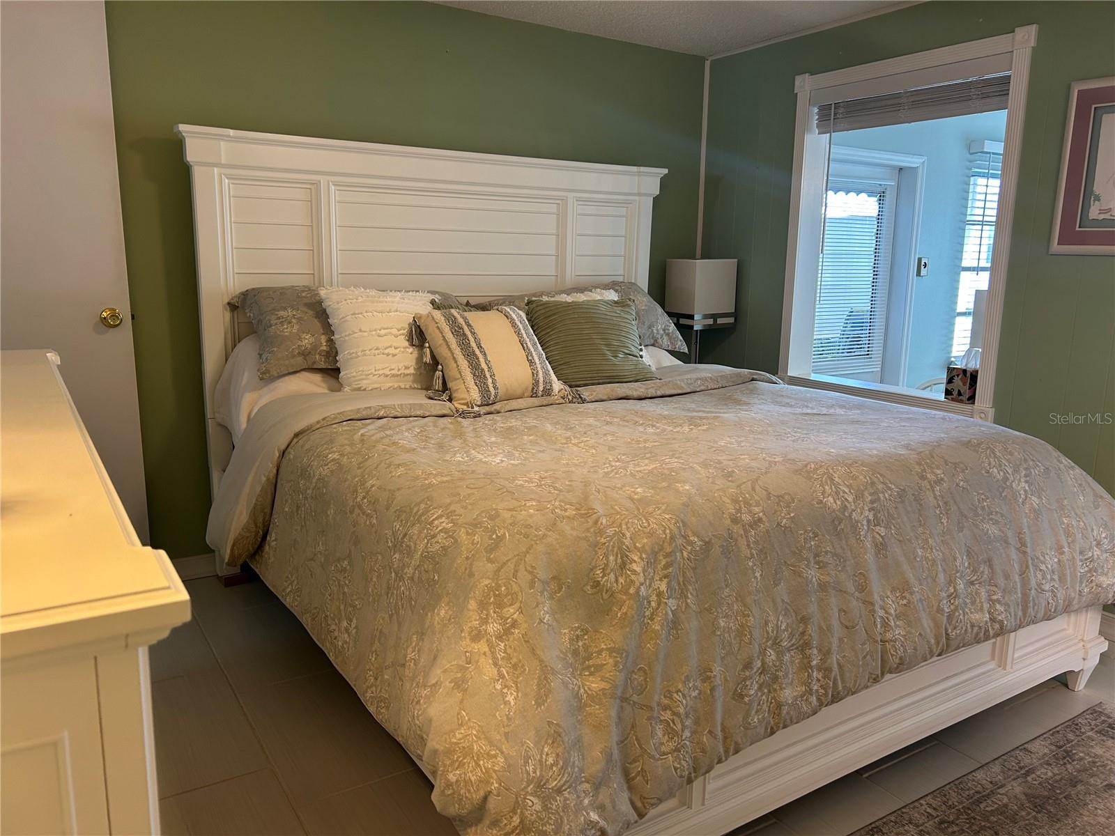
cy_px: 418
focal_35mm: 26
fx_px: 837
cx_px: 558
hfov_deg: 67.3
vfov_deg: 53.1
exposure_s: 1/60
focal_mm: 5.7
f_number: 1.5
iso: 100
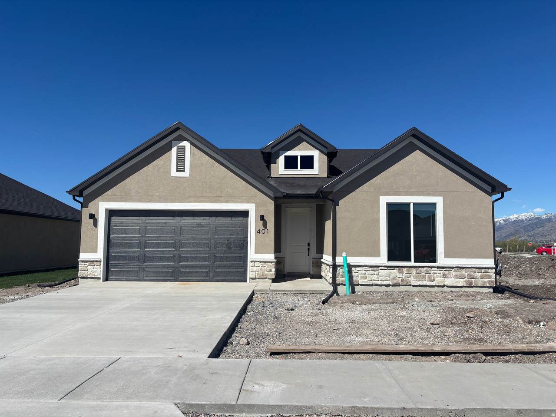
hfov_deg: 67.3
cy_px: 208
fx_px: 418
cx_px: 278
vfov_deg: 53.1
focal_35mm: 26
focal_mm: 5.96
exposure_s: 1/5952
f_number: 1.6
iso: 50
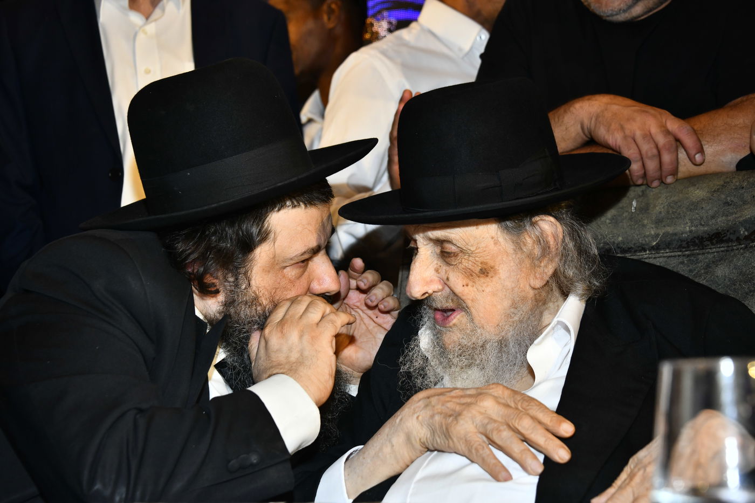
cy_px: 252
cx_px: 378
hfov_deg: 28.8
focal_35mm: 70
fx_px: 1468
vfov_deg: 19.5
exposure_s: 1/100
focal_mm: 70
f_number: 5.6
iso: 640
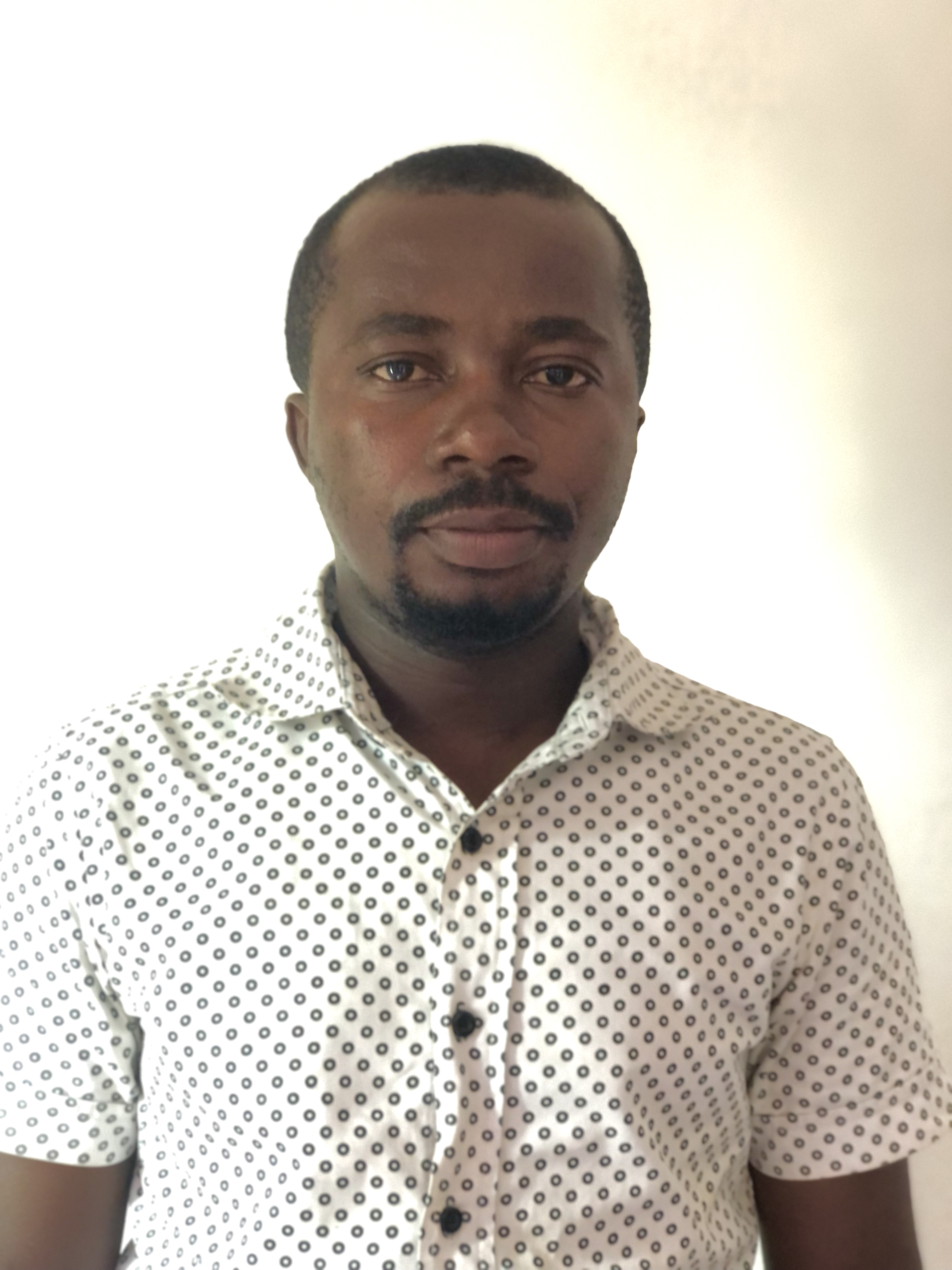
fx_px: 2090
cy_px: 635
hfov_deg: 25.7
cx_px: 476
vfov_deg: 33.8
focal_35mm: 57
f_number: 2.8
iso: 500
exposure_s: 1/33
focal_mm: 6.6
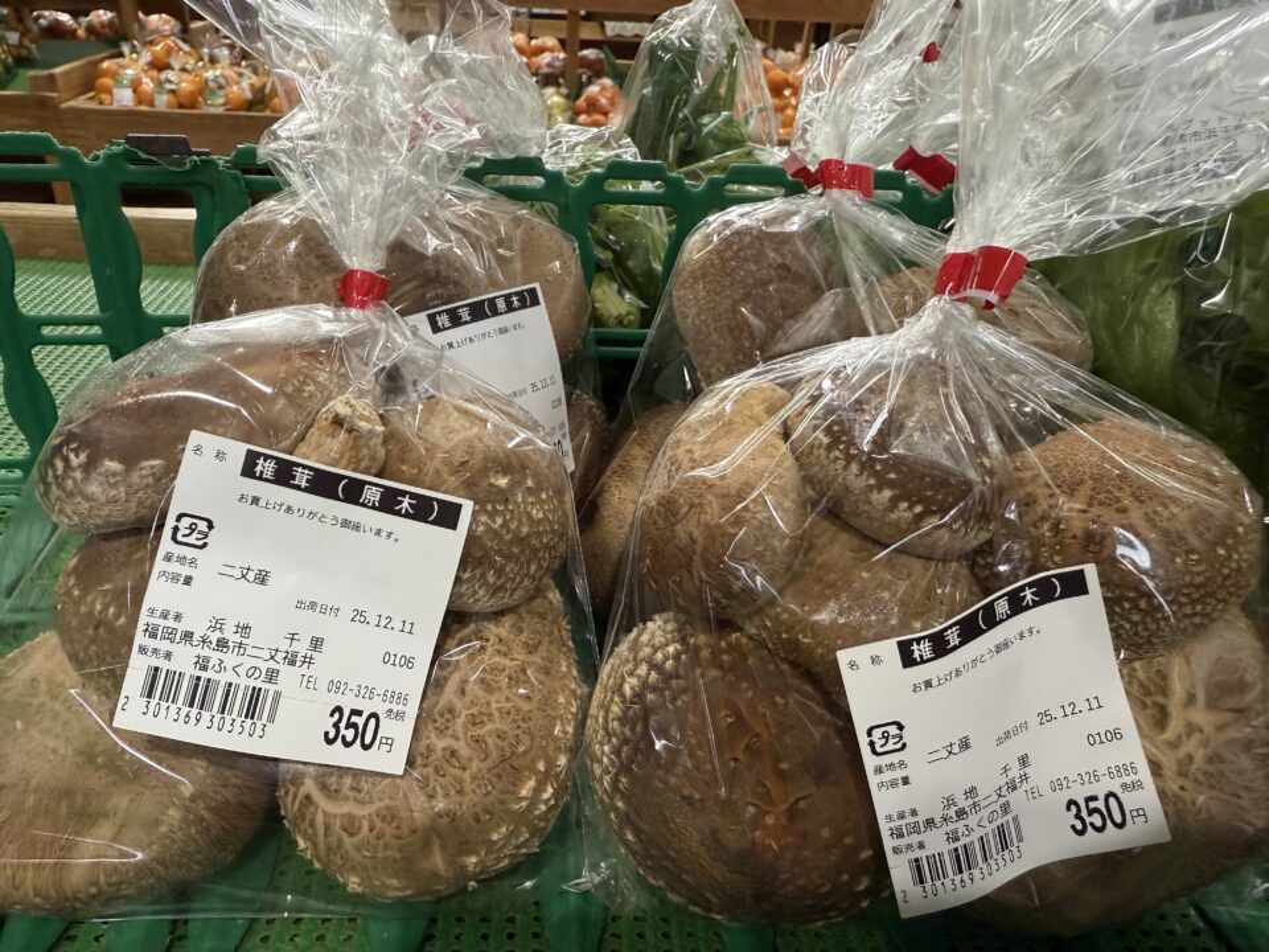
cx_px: 634
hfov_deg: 71.6
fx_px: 880
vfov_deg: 56.8
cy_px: 476
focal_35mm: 24
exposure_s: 1/120
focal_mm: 2.22
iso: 320
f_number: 2.2
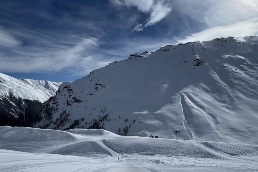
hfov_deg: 86.9
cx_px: 126
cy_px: 117
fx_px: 136
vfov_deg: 62.6
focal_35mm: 19
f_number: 1.8
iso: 40
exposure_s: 1/6944
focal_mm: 1.57
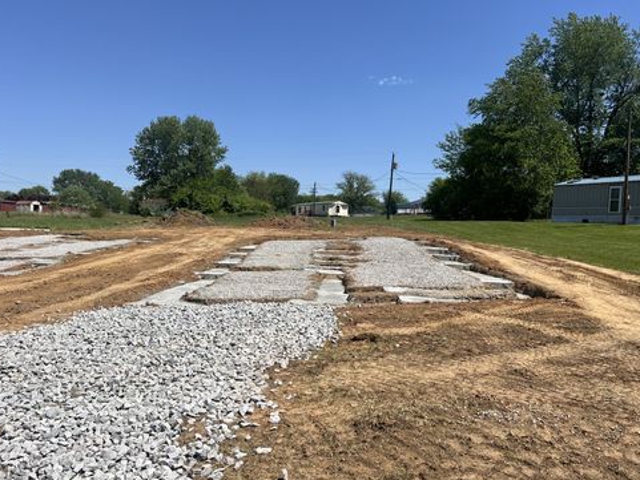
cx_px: 313
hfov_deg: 65.3
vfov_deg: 51.4
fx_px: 499
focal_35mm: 27
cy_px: 248
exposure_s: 1/6579
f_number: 1.5
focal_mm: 5.7
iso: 50
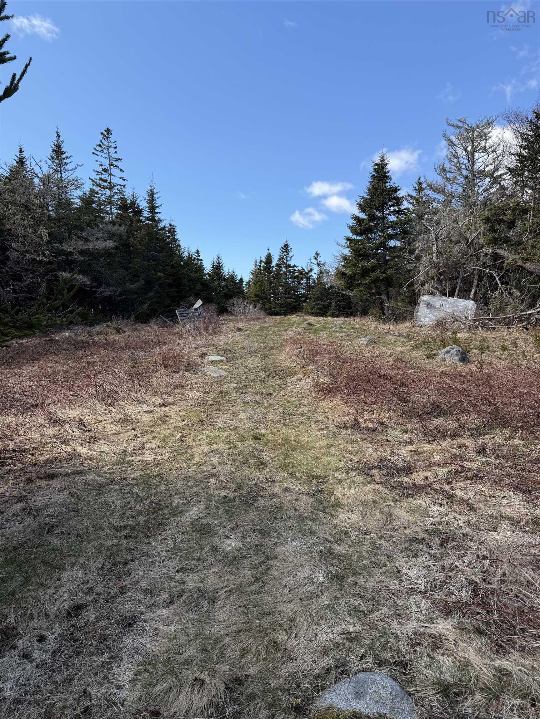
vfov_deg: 71.6
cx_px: 270
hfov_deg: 56.8
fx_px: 499
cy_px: 360
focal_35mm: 24
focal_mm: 6.76
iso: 80
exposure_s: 1/2110
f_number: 1.78
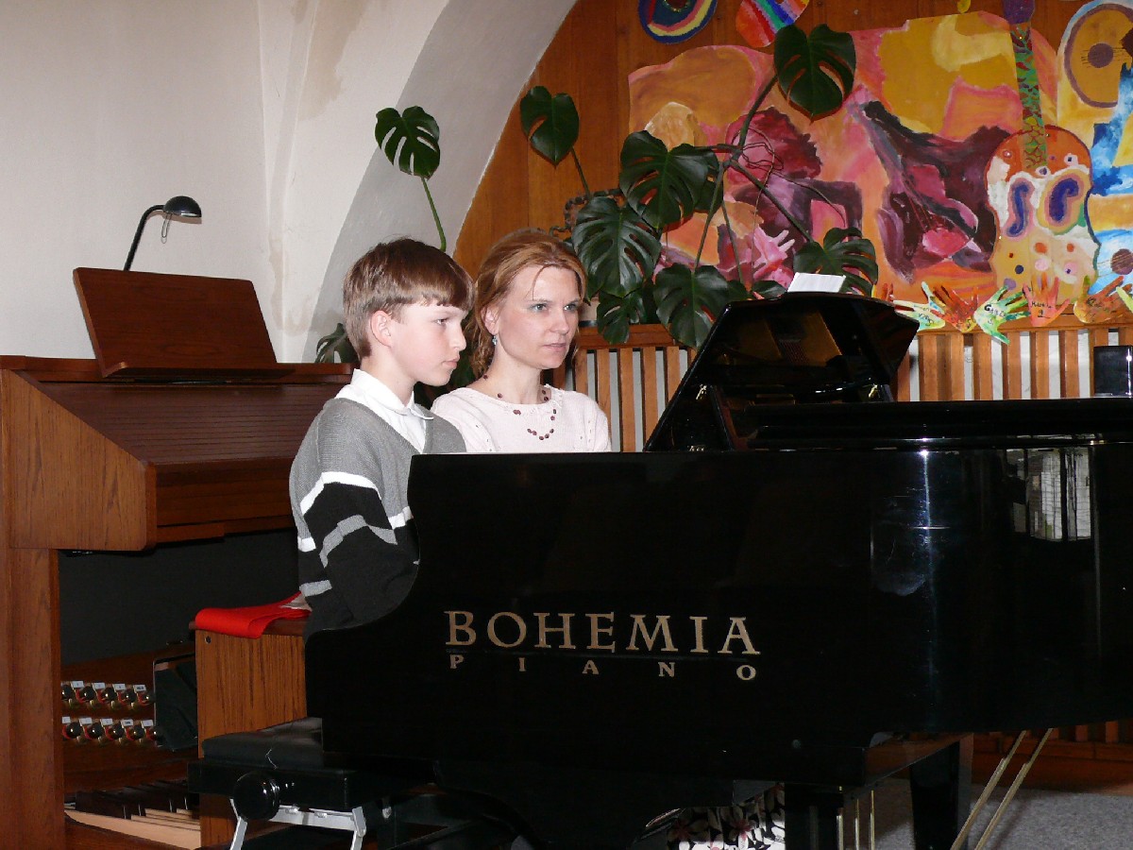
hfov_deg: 31.7
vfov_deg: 24.0
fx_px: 1997
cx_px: 566
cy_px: 425
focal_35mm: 61
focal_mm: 10.1
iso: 200
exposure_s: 1/30
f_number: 3.2
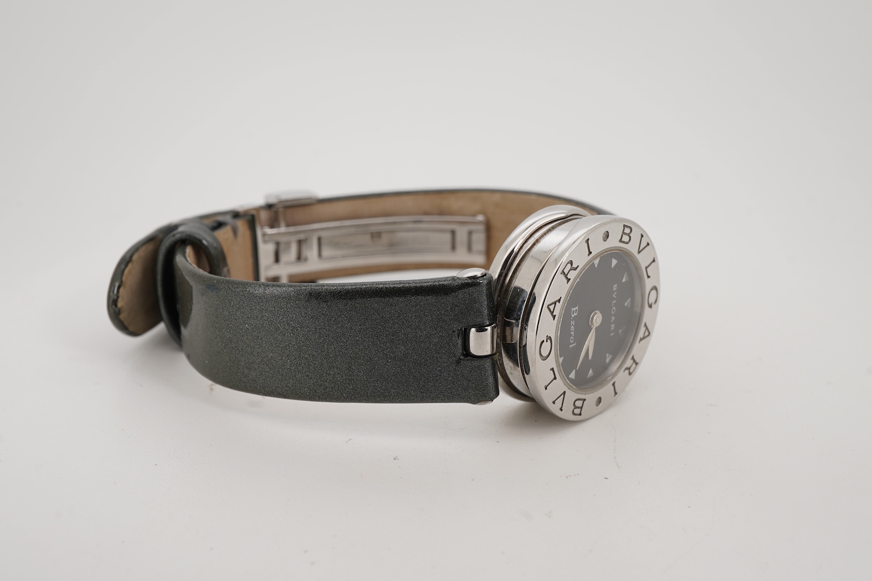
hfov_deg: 43.6
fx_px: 1090
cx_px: 436
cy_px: 290
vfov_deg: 29.9
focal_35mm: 45
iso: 160
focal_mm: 30
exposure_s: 1/160
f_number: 22
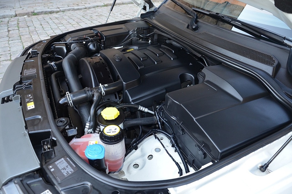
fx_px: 218
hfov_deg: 67.5
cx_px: 146
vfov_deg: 47.7
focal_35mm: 27
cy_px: 97
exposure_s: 1/125
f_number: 3.5
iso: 360
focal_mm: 18
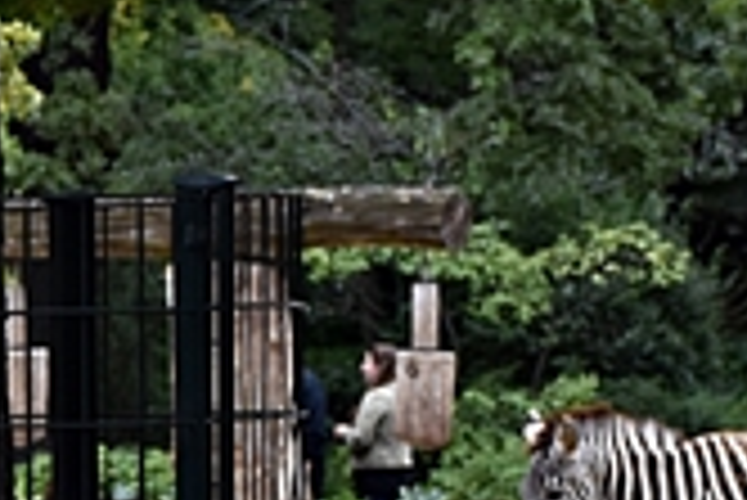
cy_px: 1056
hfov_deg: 4.2
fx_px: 10010
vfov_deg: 2.8
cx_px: -576
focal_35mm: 482
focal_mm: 52
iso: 400
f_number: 8
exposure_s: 1/250
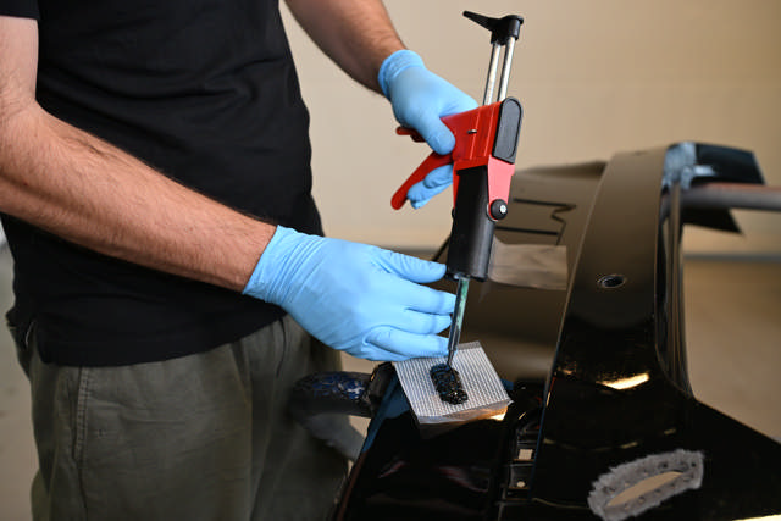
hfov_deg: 46.4
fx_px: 911
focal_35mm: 42
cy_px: 260
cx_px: 390
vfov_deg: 31.9
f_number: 4
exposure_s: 1/125
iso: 640
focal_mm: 42
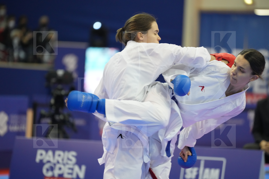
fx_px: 1494
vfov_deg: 6.9
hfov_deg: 10.3
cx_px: 134
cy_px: 90
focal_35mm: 200
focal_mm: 200
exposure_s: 1/1000
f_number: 2.8
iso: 4000
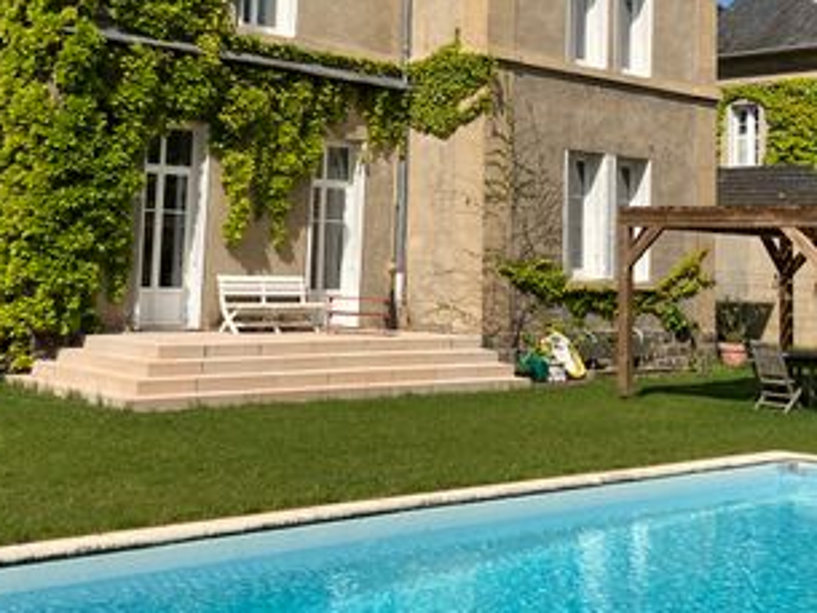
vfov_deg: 26.1
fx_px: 1299
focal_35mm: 55
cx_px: 380
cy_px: 123
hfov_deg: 34.9
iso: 32
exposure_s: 1/2667
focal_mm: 3.99
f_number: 1.8
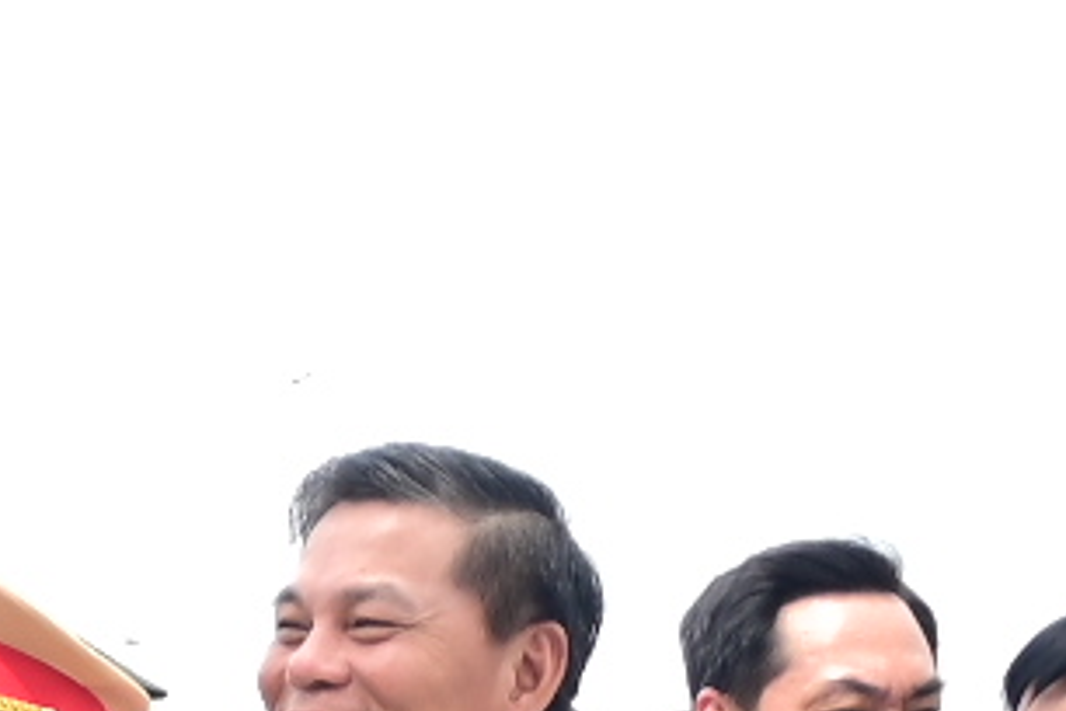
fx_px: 6277
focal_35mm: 212
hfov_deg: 9.5
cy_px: 1150
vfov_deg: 6.4
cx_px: -418
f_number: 4
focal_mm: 22
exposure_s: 1/200
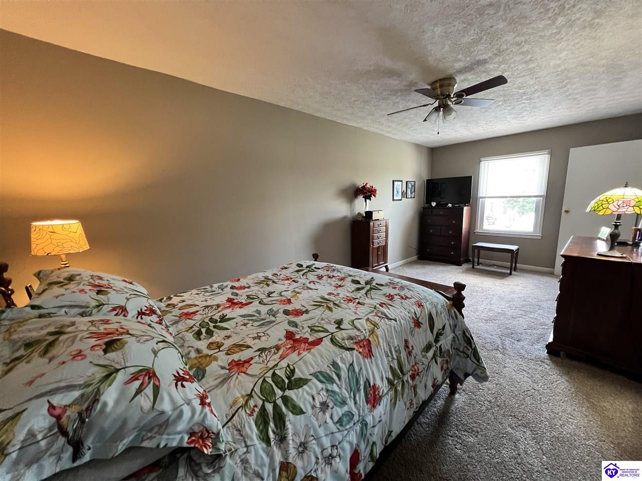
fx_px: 241
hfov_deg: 106.2
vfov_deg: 89.9
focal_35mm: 13
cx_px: 321
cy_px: 240
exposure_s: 1/60
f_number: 1.8
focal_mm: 1.57
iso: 500
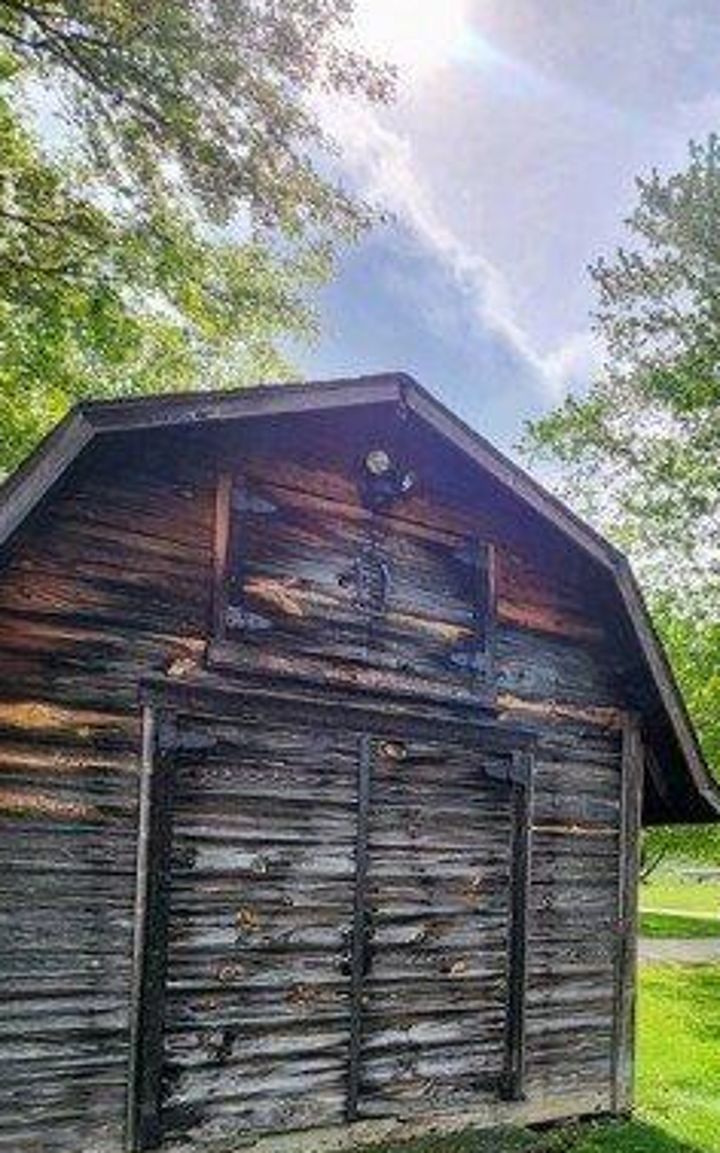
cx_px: 613
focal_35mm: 28
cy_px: 845
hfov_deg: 41.8
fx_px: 880
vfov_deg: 63.2
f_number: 2.2
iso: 50
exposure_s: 1/1704
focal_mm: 2.2
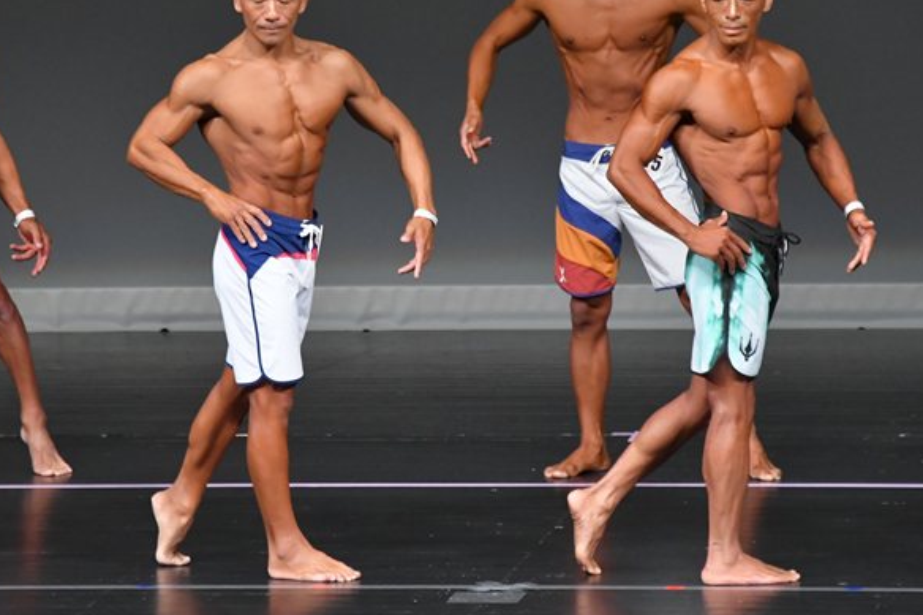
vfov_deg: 3.0
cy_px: 226
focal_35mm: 458
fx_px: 11739
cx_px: 394
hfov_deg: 4.5
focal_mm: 230
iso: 4000
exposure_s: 1/400
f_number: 5.6
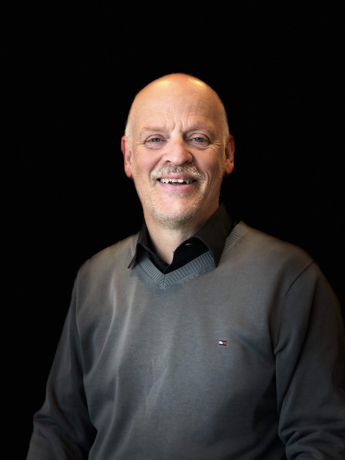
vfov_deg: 36.8
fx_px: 691
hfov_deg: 28.0
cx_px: 172
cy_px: 230
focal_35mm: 52
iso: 64
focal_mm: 6
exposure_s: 1/50
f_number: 2.4
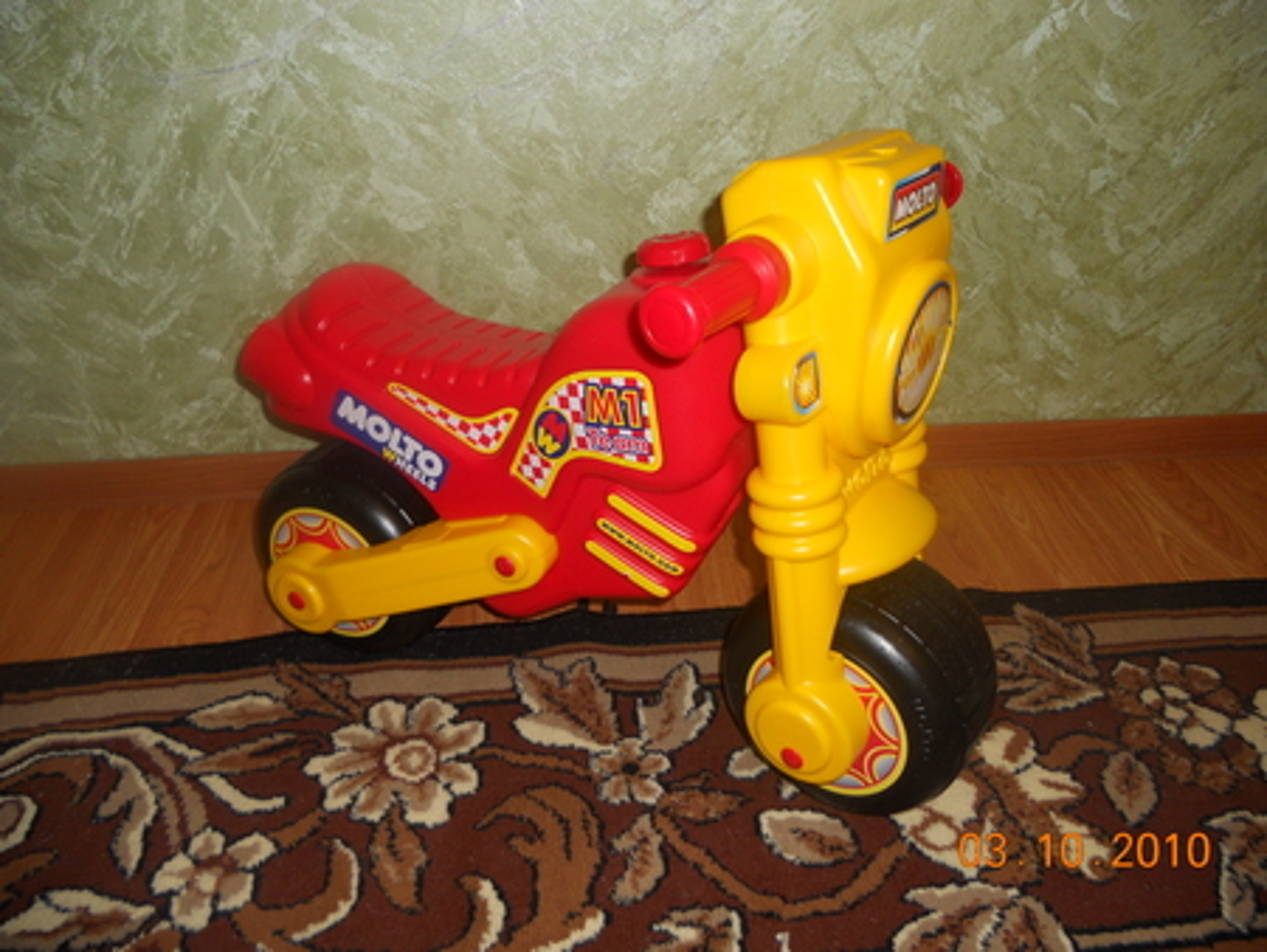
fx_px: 989
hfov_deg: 65.3
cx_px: 634
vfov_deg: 51.4
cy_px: 476
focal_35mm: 27
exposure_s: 1/25
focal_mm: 4.9
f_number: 3.2
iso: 80
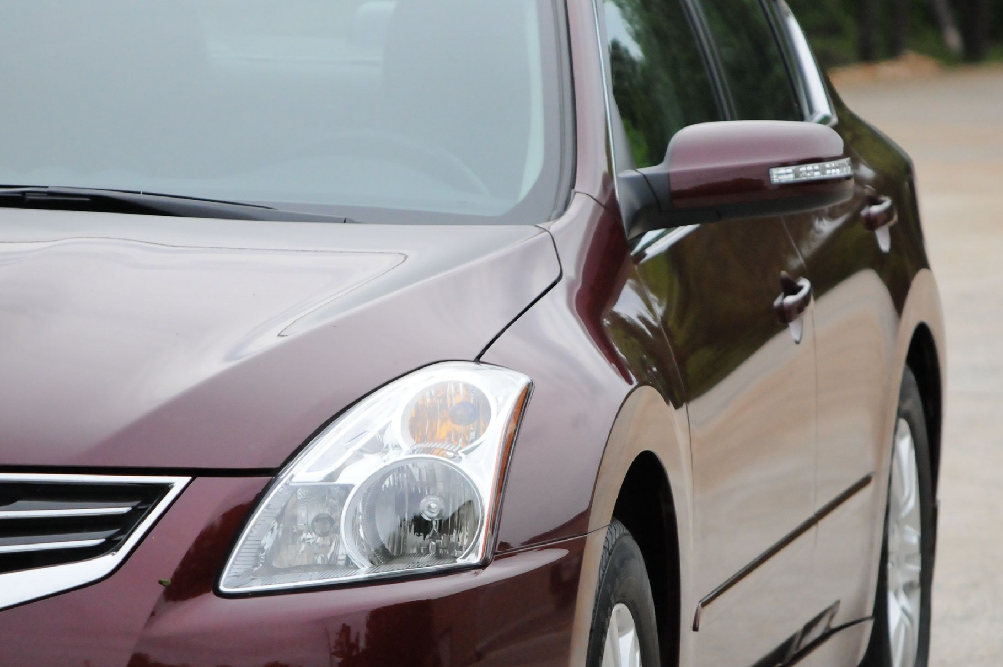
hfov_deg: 8.0
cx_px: 549
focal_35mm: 258
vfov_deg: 5.3
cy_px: 325
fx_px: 7172
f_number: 5.6
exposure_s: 1/800
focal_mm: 125
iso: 2000
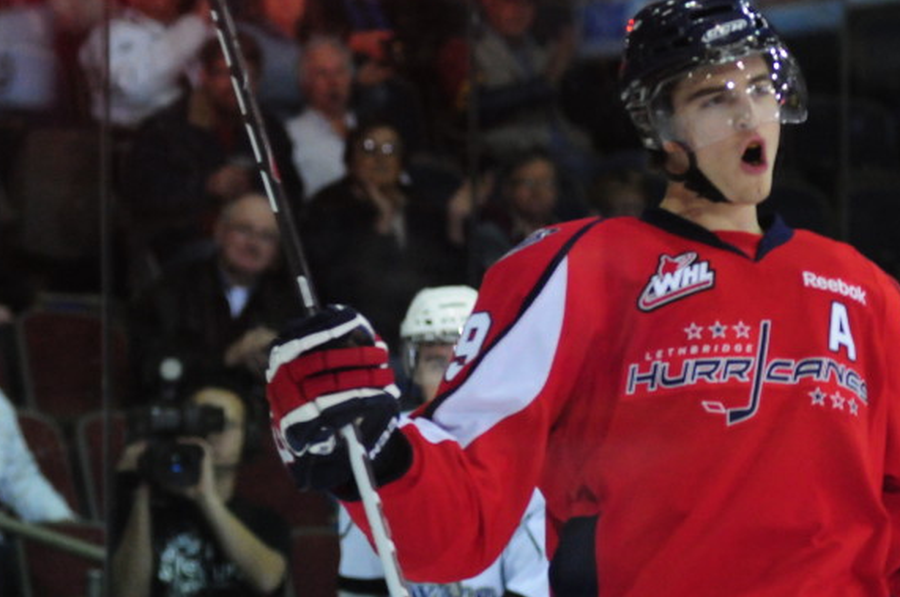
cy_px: 391
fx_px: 3692
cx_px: 533
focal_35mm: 148
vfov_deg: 9.2
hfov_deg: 13.9
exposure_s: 1/500
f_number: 1.6
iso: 2000
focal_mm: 55
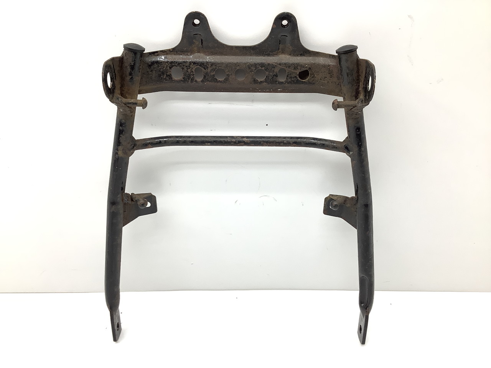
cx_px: 246
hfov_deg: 58.4
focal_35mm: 31
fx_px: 440
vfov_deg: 45.4
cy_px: 184
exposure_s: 1/120
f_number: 2.4
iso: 80
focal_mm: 3.3
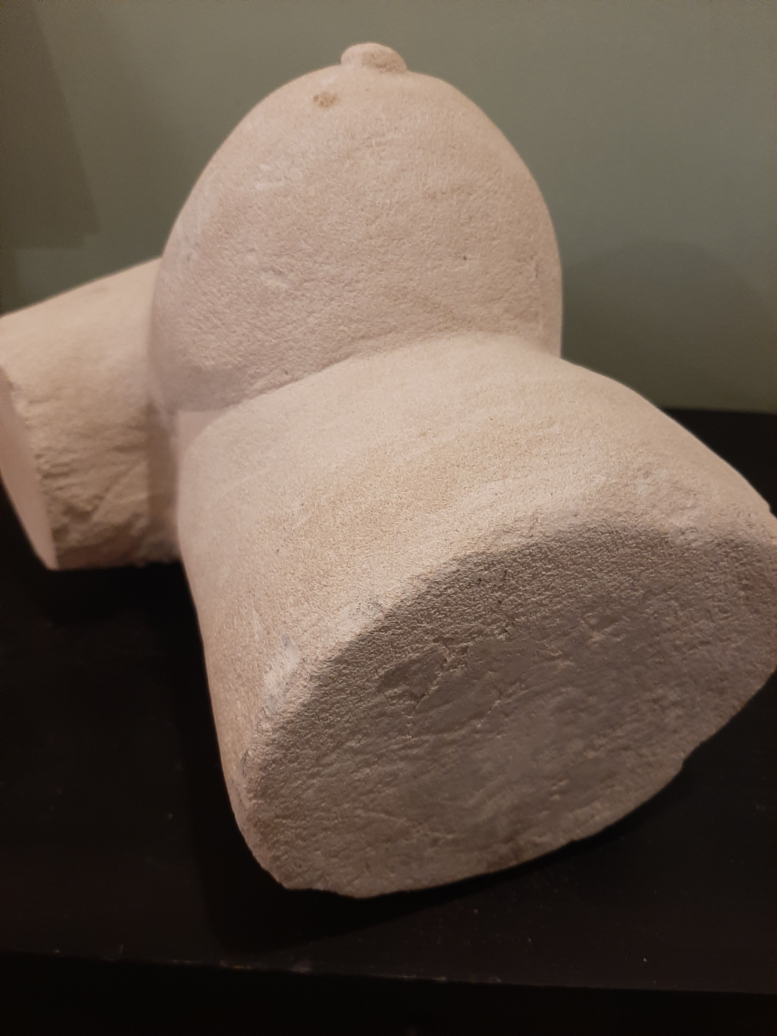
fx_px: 778
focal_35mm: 26
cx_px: 388
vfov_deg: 67.3
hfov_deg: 53.1
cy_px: 518
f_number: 1.7
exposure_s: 1/33
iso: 200
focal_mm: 3.93
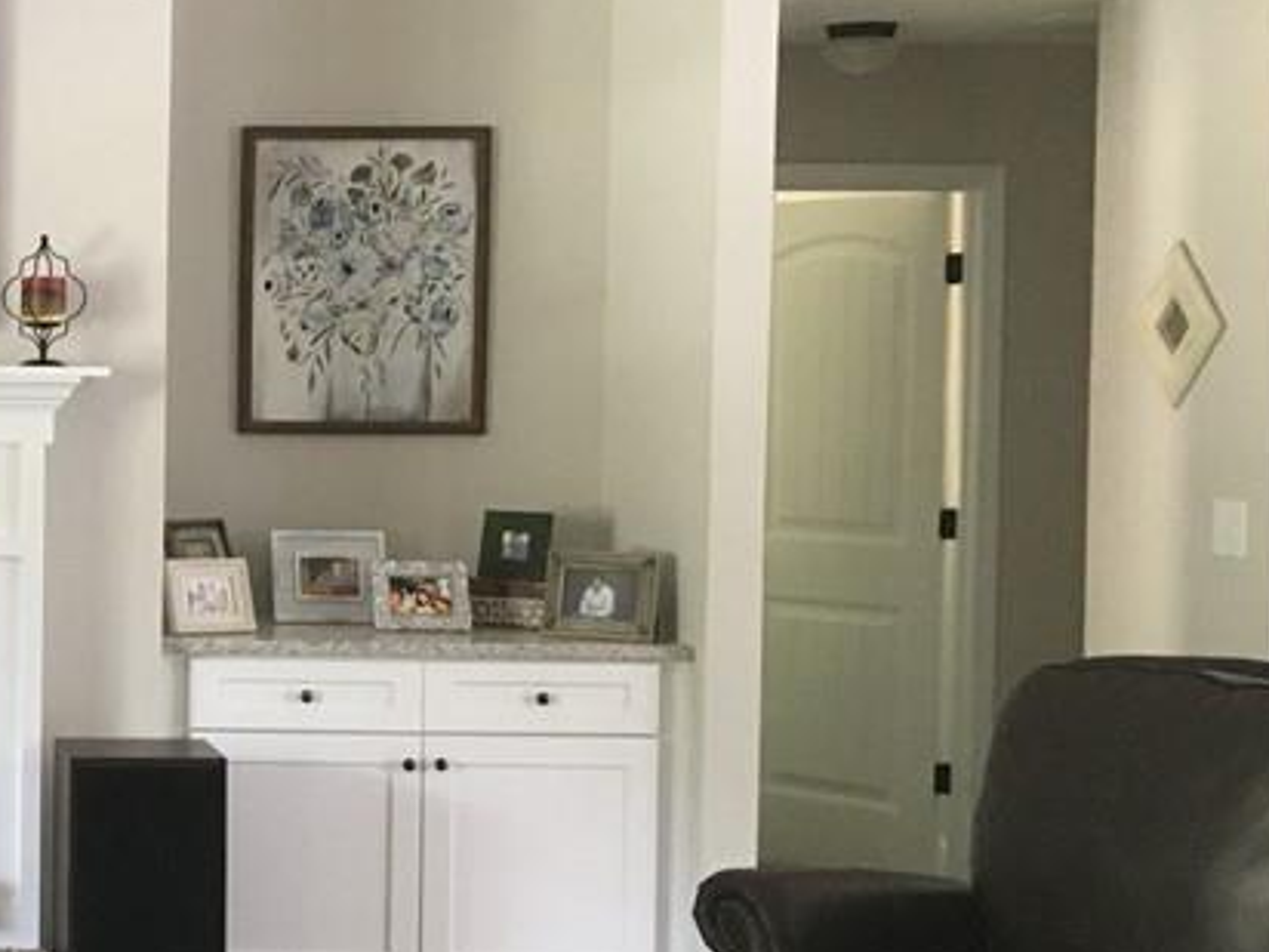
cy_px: 478
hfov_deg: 24.3
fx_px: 2639
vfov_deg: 20.4
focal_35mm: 72
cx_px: -290
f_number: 2.2
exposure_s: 1/17
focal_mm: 4.15
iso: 200
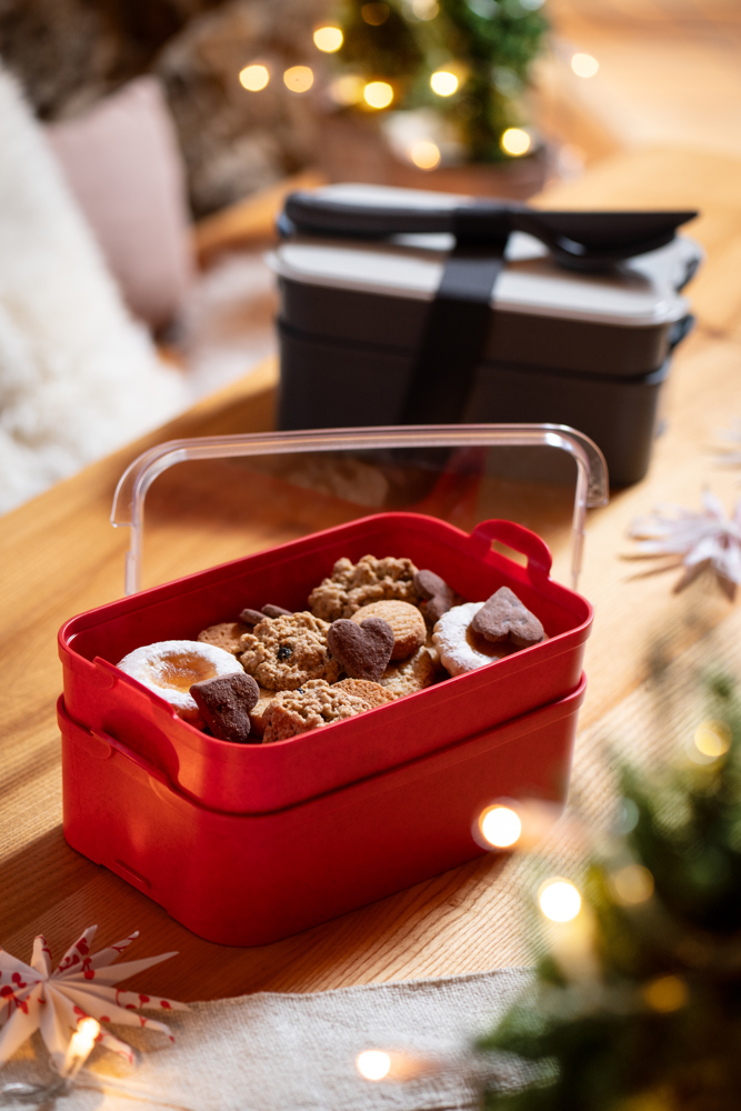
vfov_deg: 19.5
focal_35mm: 105
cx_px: 370
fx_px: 3240
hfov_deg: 13.0
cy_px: 556
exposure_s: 1/2
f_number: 4
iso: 320
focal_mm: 105
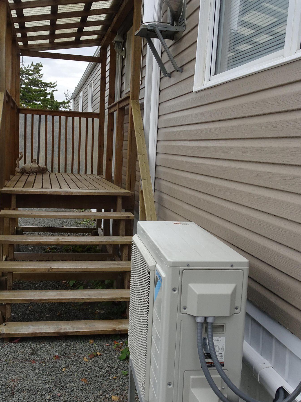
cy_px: 206
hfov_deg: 35.9
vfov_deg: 46.8
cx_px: 132
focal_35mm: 40
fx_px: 464
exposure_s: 1/200
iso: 80
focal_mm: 5.26
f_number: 4
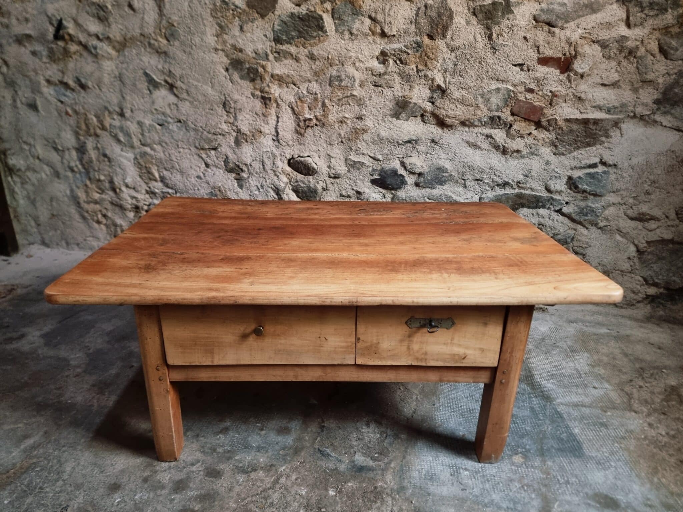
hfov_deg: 71.6
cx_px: 342
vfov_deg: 56.8
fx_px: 474
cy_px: 256
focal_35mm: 24
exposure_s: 1/25
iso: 640
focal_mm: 6.7
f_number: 1.8
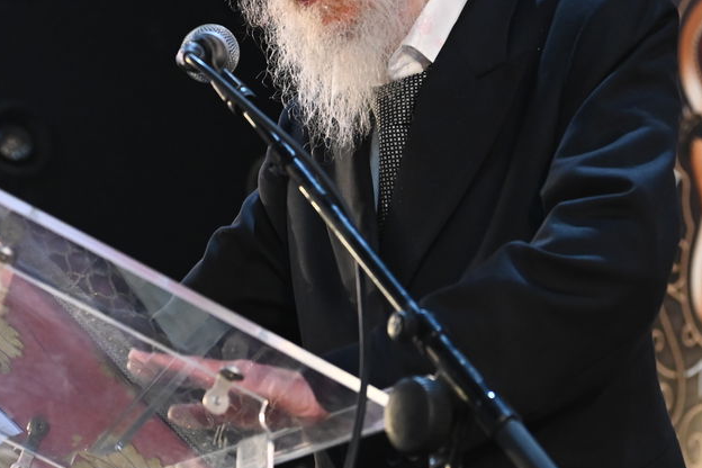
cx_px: 236
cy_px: 10
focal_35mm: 157
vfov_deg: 8.7
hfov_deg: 13.1
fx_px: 3061
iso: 3200
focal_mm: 70
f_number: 5
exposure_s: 1/100
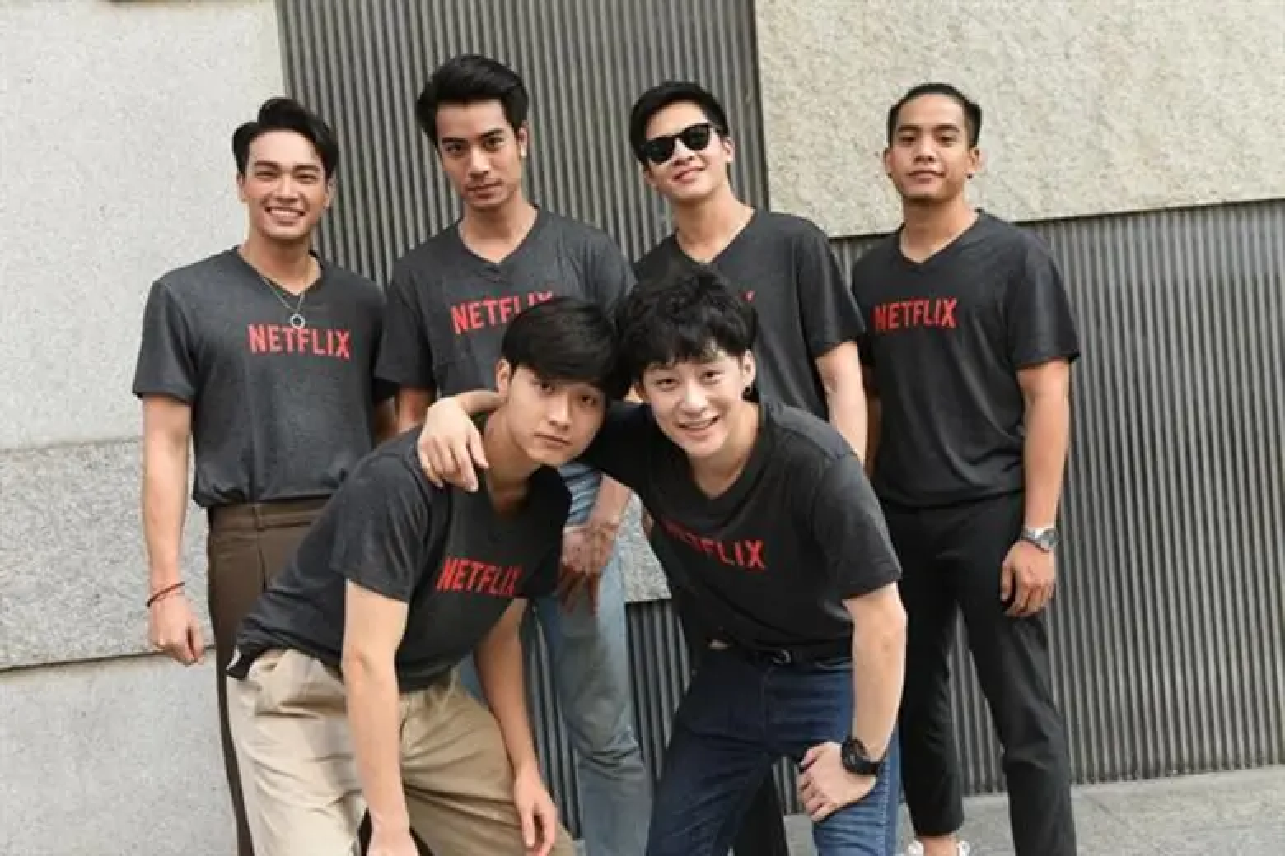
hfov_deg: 50.7
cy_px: 428
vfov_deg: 35.1
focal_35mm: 38
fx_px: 1356
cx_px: 642
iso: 1600
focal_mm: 38
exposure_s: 1/640
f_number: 4.5
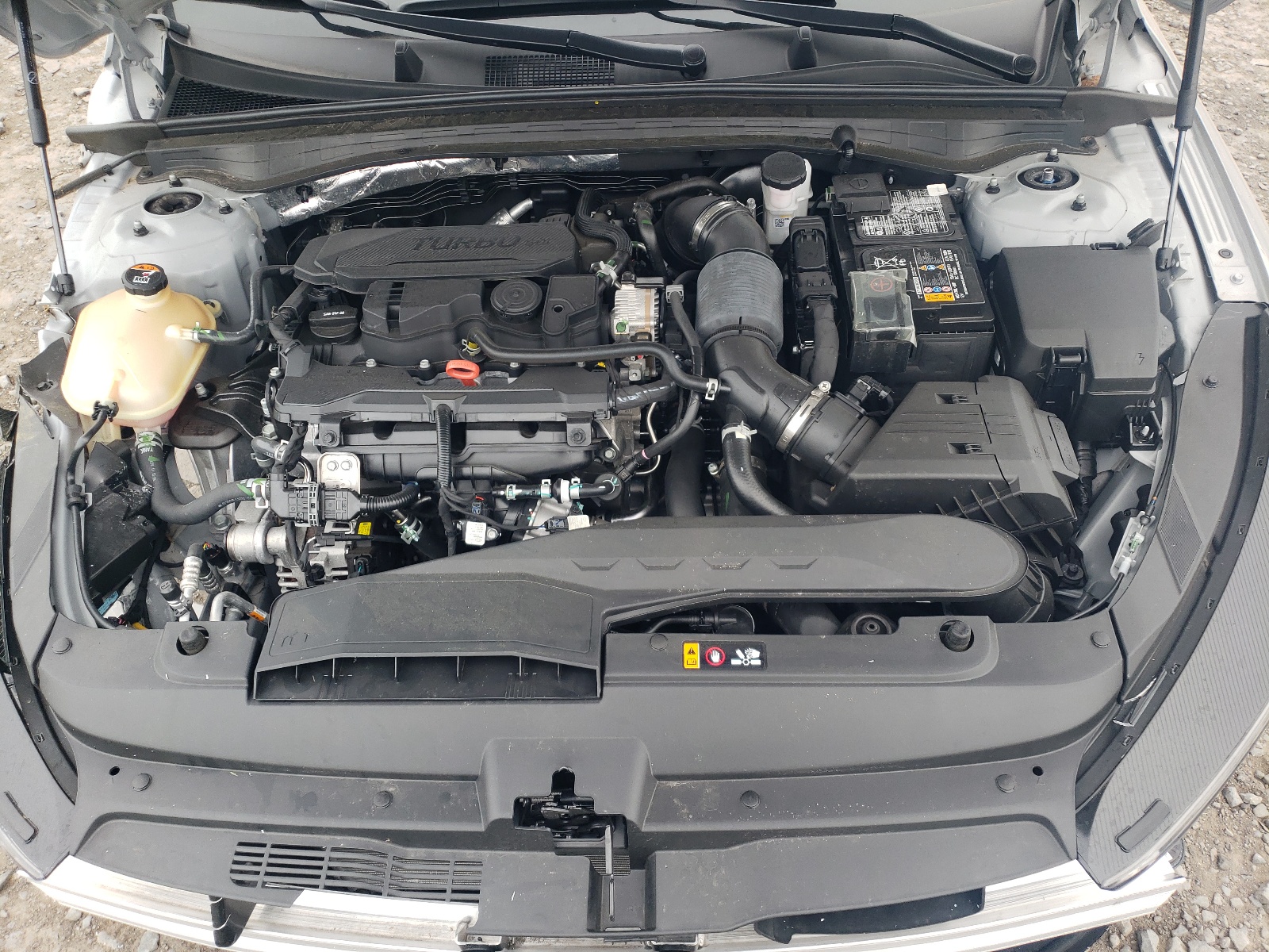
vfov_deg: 53.1
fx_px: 953
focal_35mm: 26
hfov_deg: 67.3
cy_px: 476
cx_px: 634
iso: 50
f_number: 1.5
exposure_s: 1/278
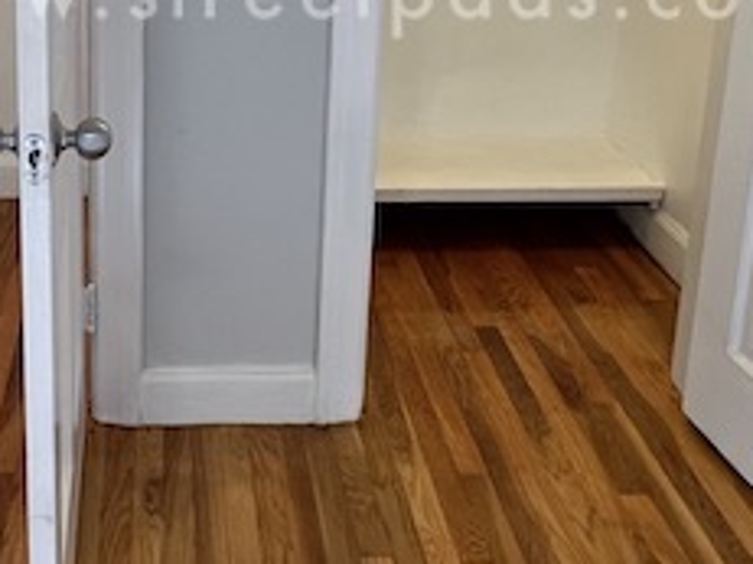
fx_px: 978
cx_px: 183
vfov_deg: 29.0
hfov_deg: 40.8
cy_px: -62
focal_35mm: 45
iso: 125
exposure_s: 1/60
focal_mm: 1.57
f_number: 1.8
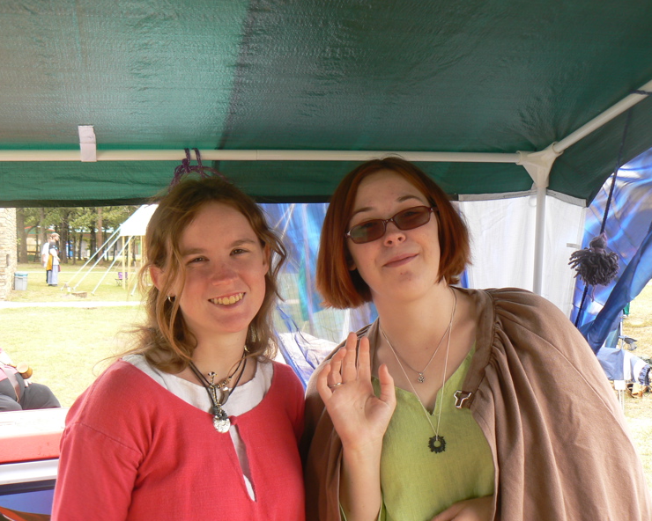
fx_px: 733
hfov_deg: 47.9
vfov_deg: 39.2
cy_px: 260
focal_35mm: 38
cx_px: 337
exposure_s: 1/80
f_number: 4
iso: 80
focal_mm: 6
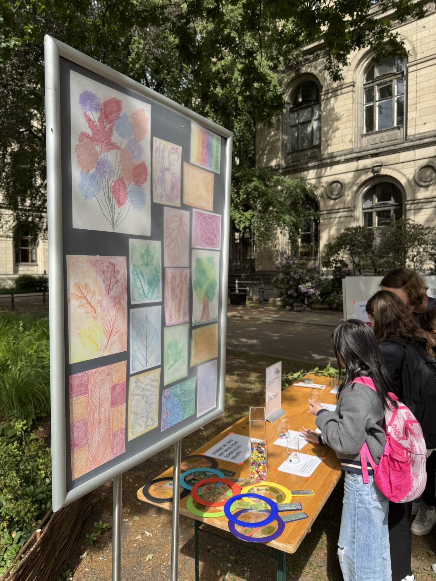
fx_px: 403
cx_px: 218
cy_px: 290
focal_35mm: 24
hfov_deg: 56.8
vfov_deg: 71.6
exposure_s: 1/4049
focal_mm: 6.76
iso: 80
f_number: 1.78
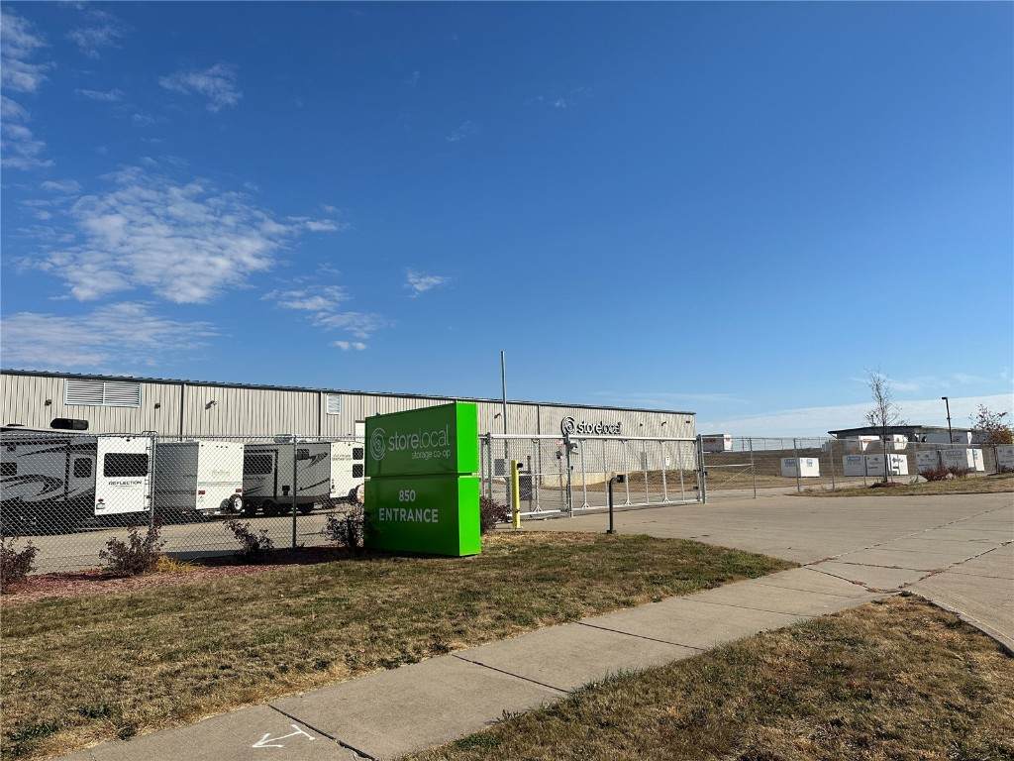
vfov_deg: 56.8
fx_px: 703
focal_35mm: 24
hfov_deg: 71.6
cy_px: 380
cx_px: 507
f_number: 1.78
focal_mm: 6.86
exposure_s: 1/7042
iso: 80
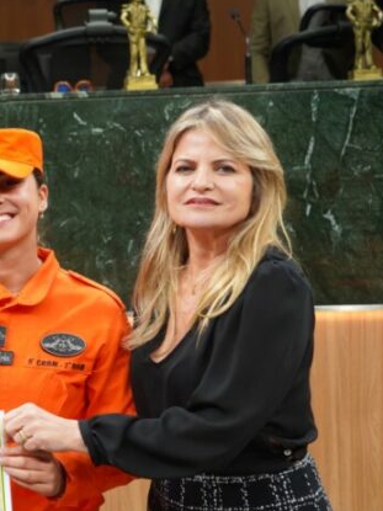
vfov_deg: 20.0
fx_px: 1446
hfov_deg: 14.4
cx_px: -138
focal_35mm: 98
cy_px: 324
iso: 1250
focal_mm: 47
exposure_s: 1/160
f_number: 5
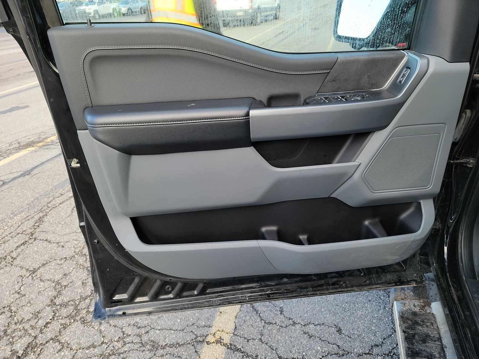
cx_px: 240
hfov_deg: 71.6
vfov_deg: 56.8
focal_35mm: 24
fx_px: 332
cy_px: 180
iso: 61
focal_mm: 6.7
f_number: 1.8
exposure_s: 1/59
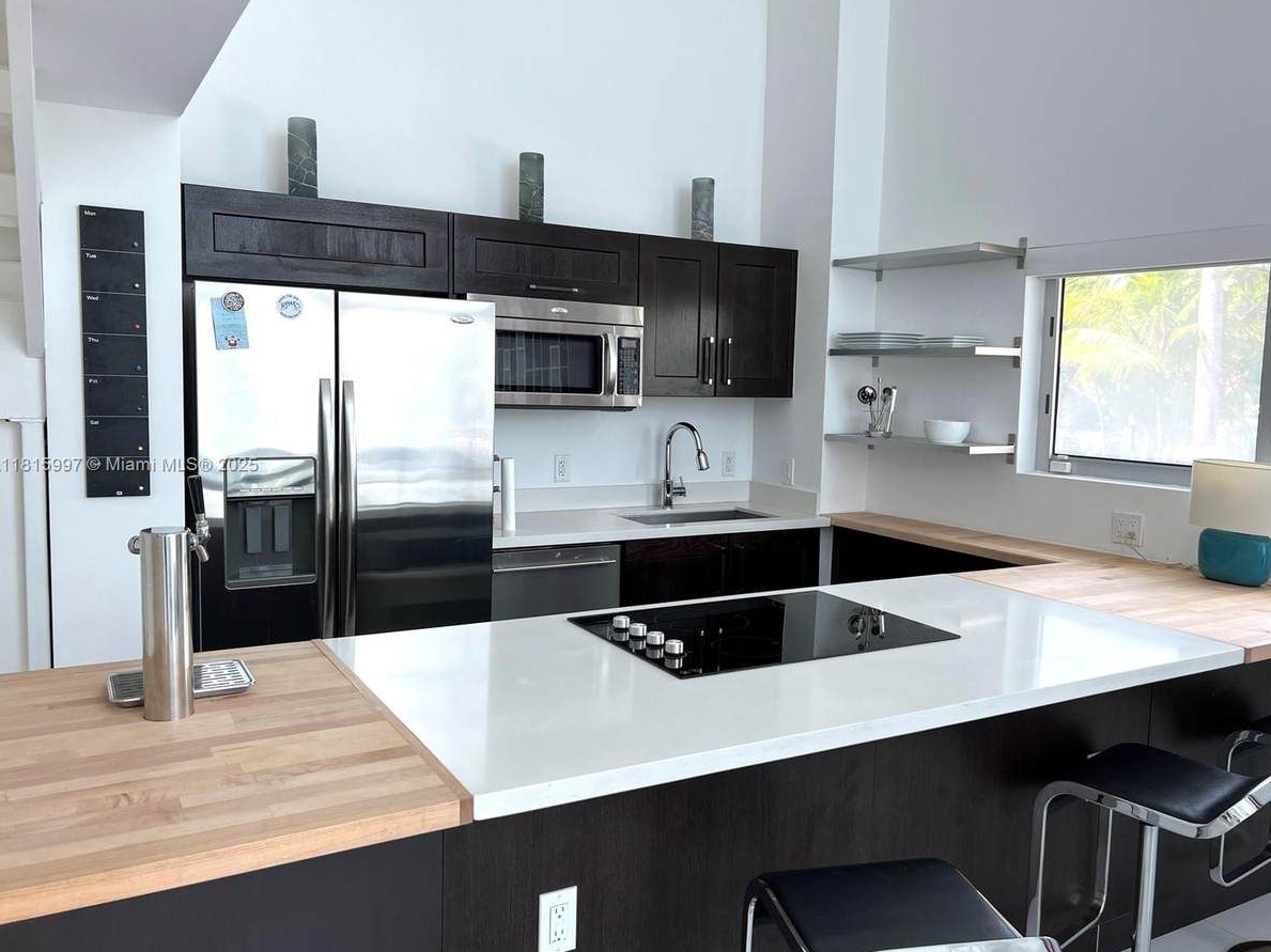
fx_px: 1028
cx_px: 668
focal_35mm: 28
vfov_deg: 49.7
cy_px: 466
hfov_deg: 63.4
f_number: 1.5
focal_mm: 5.7
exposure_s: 1/120
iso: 40
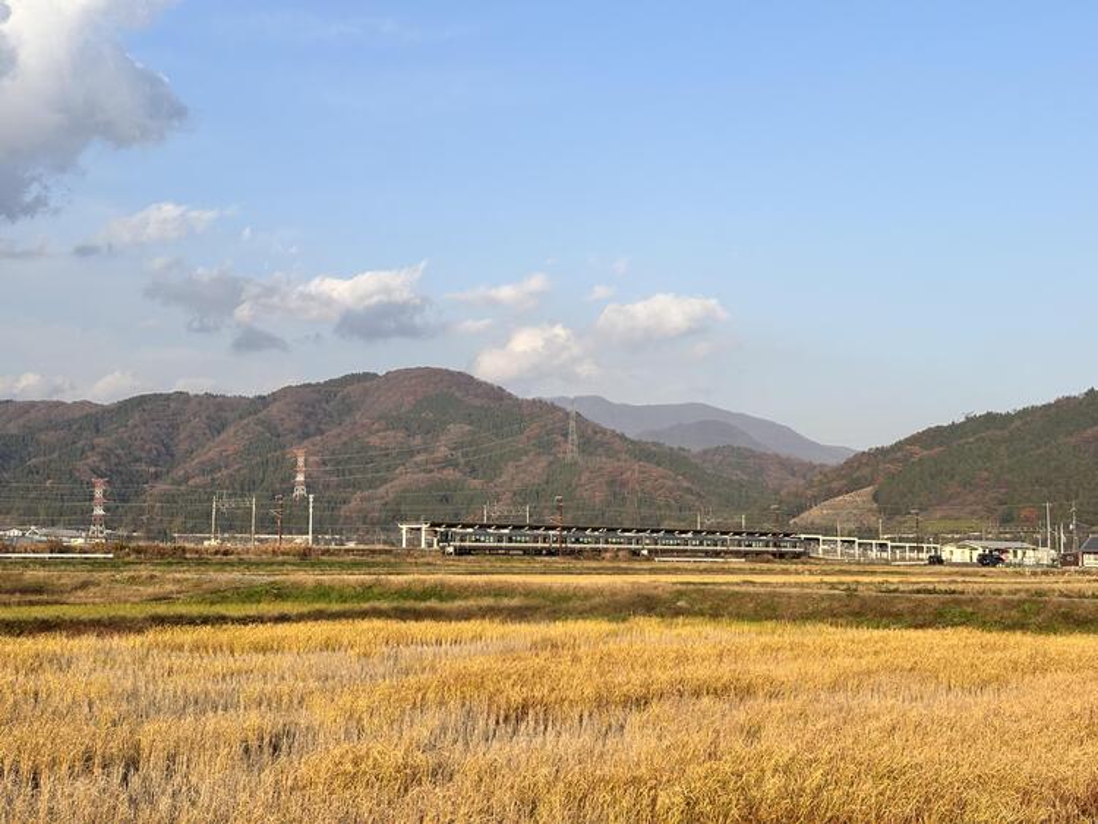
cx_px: 549
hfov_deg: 36.8
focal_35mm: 52
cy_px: 412
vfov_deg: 28.0
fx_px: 1650
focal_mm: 5.96
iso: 40
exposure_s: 1/1949
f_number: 1.6
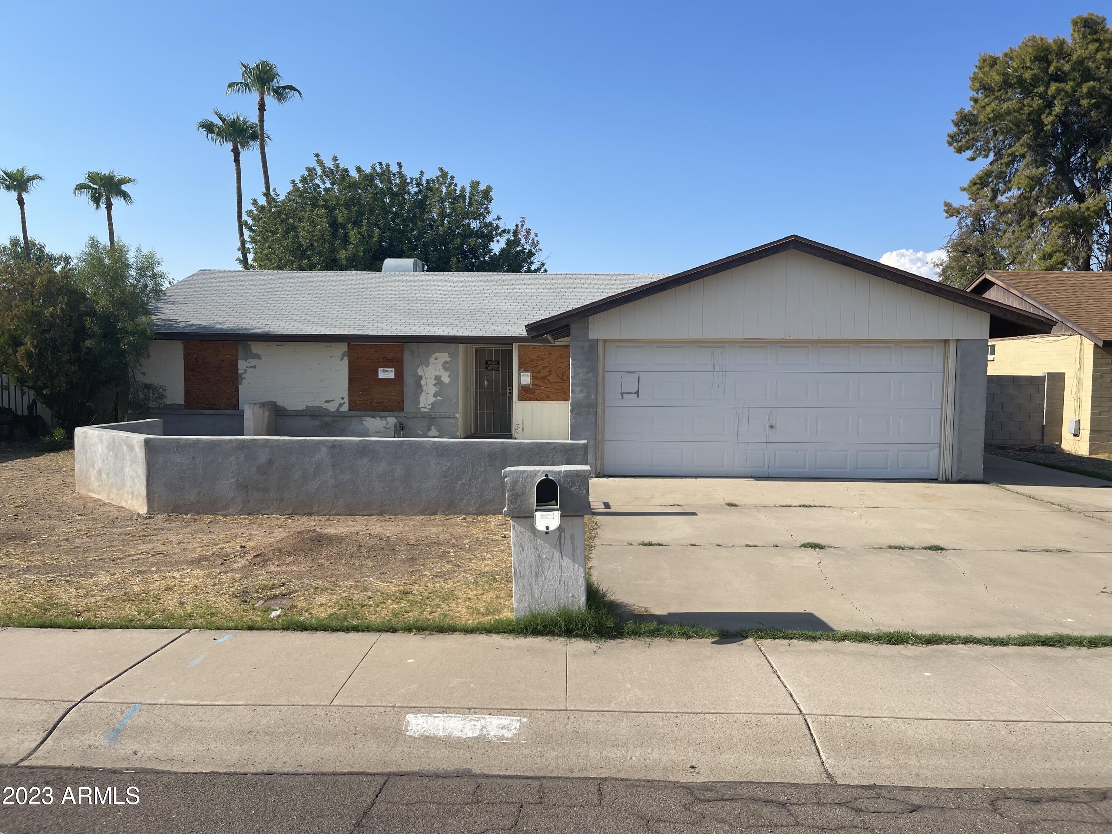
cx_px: 556
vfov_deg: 53.1
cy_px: 417
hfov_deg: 67.3
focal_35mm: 26
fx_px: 835
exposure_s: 1/3559
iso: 32
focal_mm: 5.1
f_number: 1.6
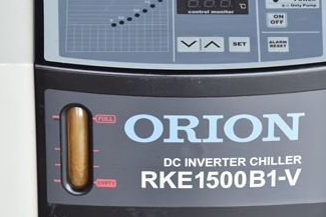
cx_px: 225
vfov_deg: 8.3
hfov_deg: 12.4
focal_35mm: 166
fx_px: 1504
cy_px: 101
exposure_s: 1/125
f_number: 6.3
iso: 1250
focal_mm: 72
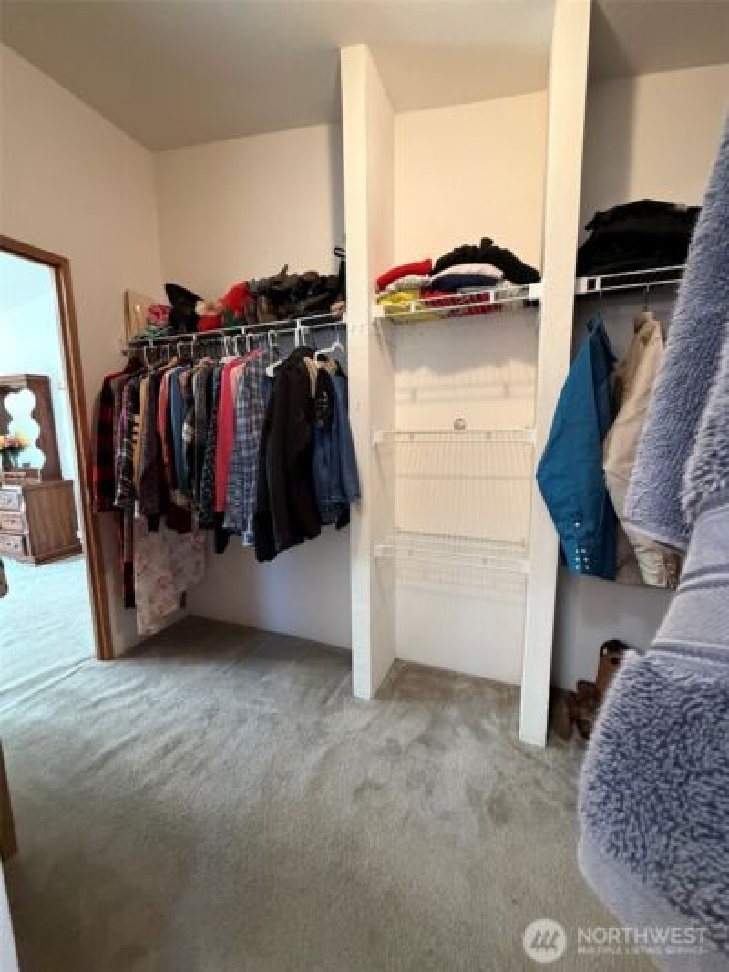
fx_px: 393
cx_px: 364
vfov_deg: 102.1
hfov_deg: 85.7
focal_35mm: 14
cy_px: 486
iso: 500
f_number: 2.2
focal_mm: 2.22
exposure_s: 1/60
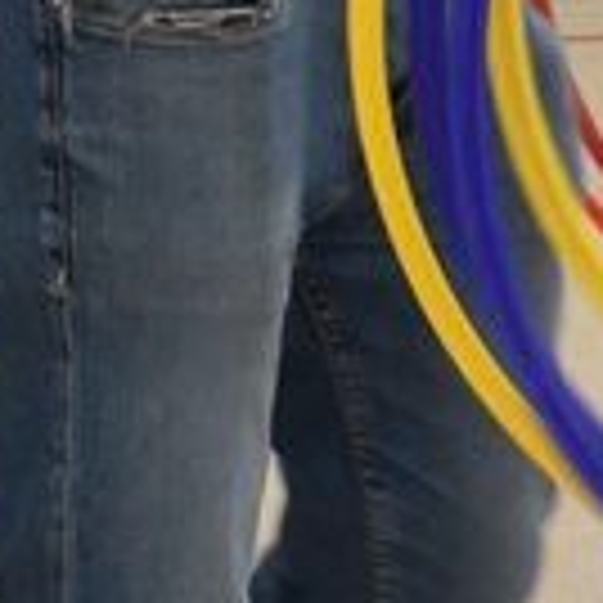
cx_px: 976
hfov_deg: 5.8
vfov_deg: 5.9
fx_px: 5834
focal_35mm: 296
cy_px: -153
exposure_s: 1/125
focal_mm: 26
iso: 800
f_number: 5.6
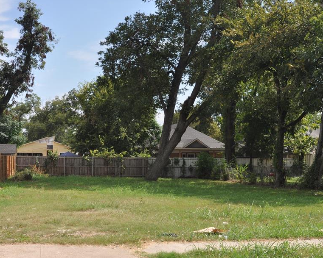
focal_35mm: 53
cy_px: 135
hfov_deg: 35.4
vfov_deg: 28.6
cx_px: 169
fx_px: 507
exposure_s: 1/320
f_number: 9
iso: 200
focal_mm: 28
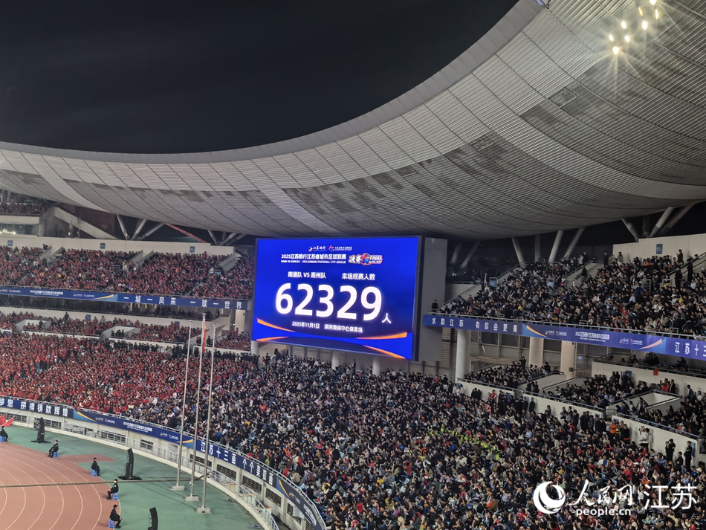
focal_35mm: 51
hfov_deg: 37.5
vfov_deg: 28.6
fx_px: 1040
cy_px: 265
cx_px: 353
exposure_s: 1/100
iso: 200
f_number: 4
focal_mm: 5.75
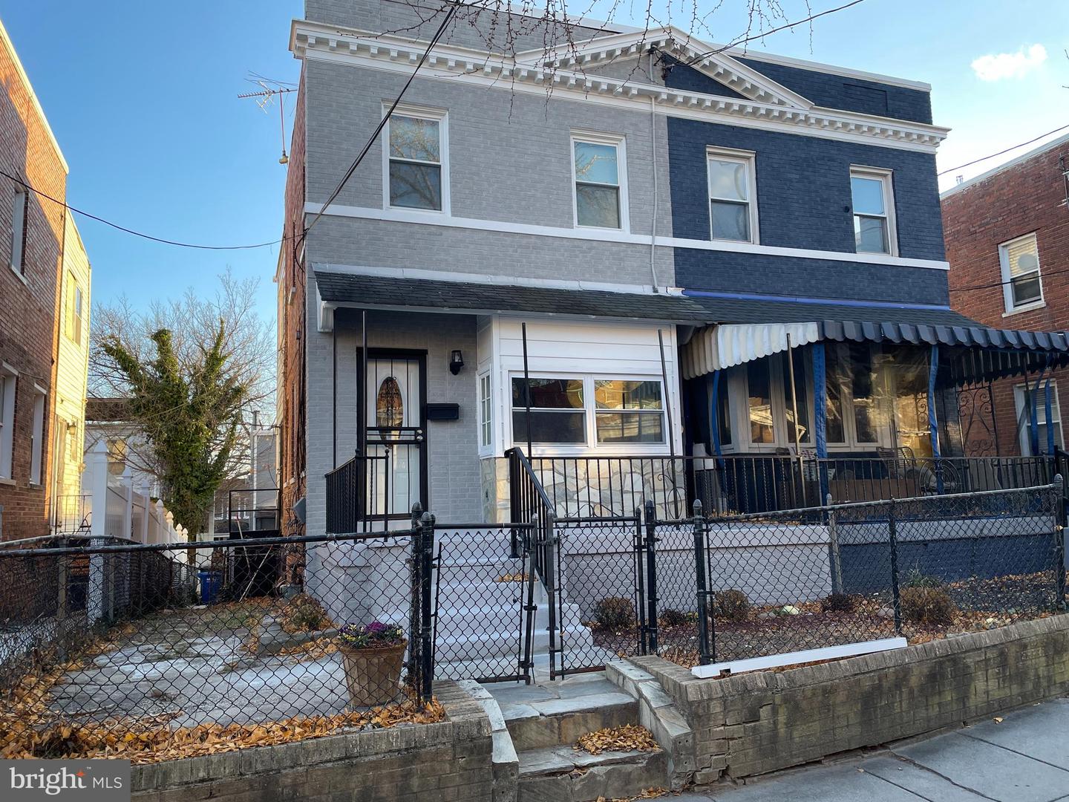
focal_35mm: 26
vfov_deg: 53.1
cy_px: 401
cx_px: 534
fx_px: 803
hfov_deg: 67.3
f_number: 1.6
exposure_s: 1/267
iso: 32
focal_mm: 4.2
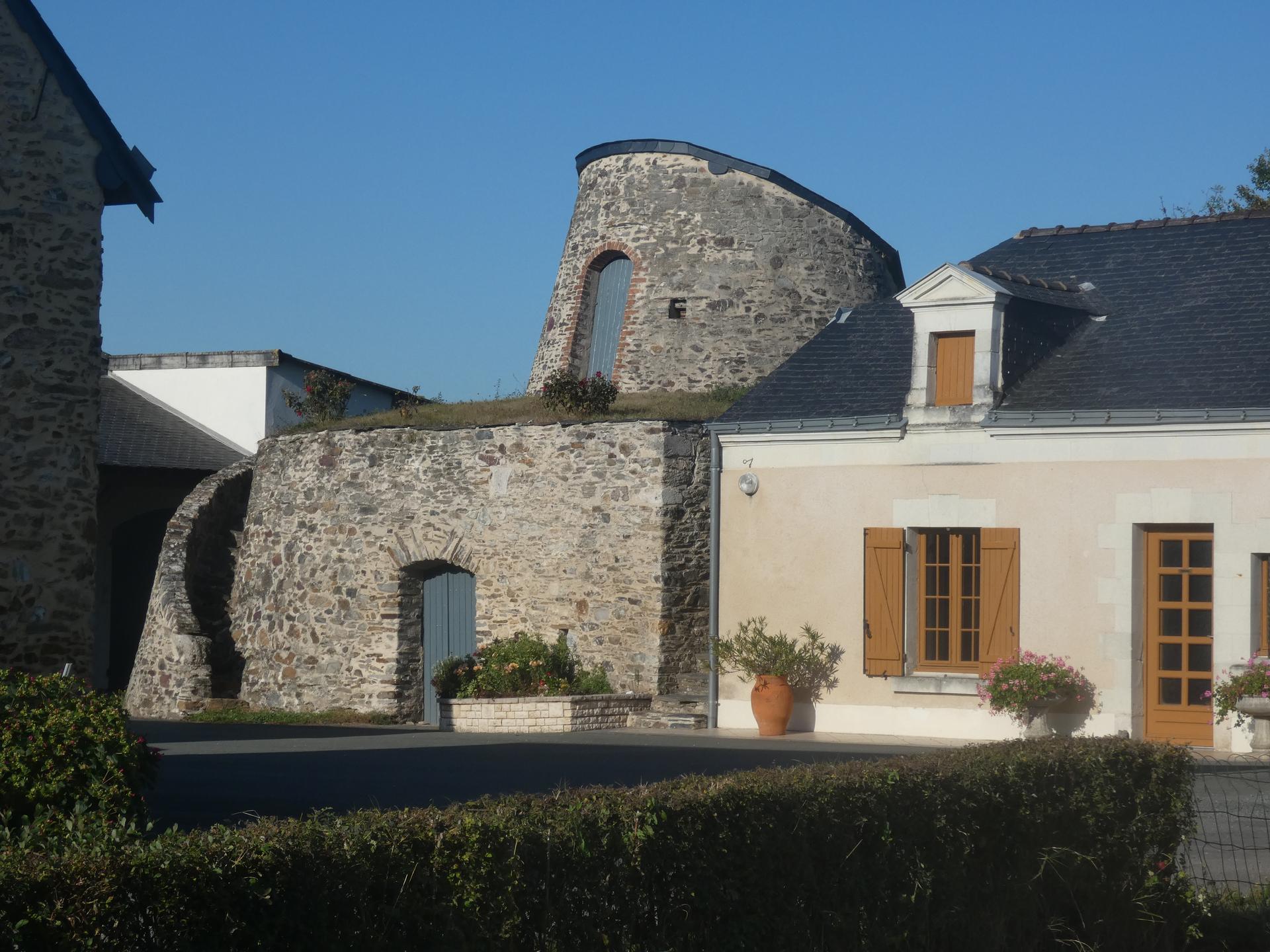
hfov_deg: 18.7
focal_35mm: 105
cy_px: 476
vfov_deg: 14.1
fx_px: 3852
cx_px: 635
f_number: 4.9
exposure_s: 1/1000
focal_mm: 18.8
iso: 80
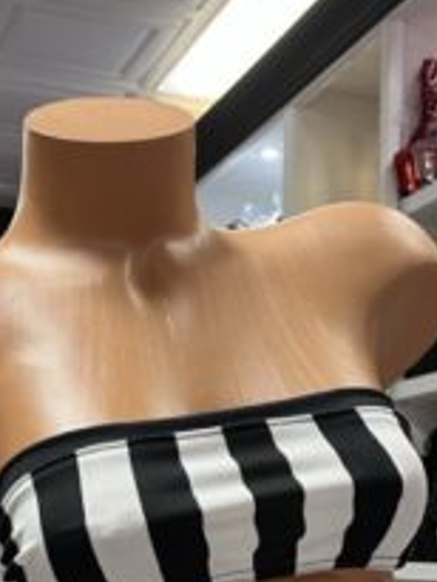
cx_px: 241
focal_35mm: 76
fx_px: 1278
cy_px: 718
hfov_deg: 19.4
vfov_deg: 23.2
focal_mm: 5.1
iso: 100
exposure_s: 1/60
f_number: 1.6
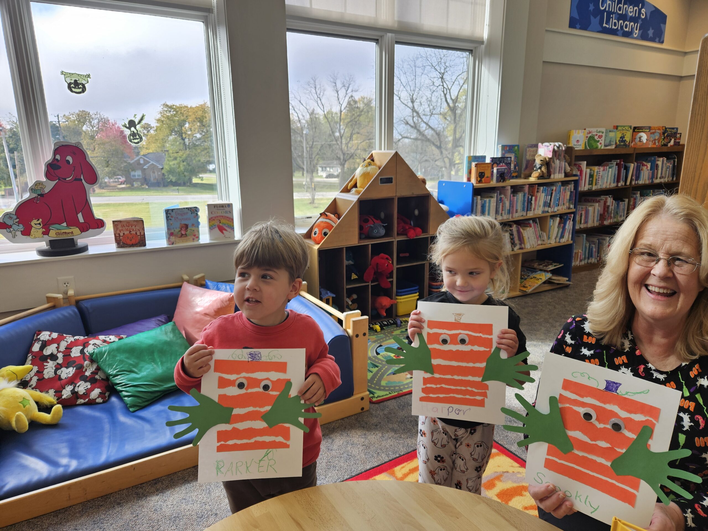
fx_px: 470
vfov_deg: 58.9
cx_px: 354
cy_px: 266
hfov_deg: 73.9
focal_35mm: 23
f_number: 1.8
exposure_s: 1/120
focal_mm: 5.4
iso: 32
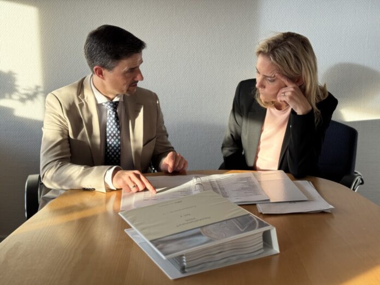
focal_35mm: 48
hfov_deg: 39.7
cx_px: 190
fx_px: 527
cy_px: 142
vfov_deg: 30.3
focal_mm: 6.76
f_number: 1.78
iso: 80
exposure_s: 1/171
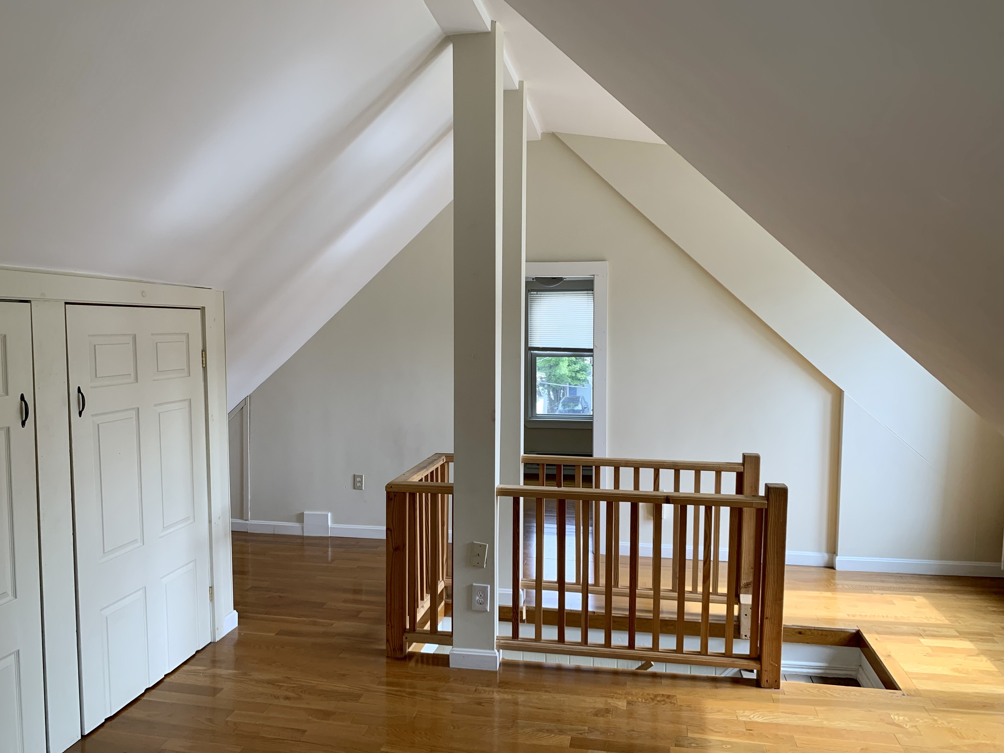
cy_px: 376
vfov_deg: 53.1
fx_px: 754
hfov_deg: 67.3
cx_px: 502
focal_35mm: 26
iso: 80
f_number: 1.8
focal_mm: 4.25
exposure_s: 1/121
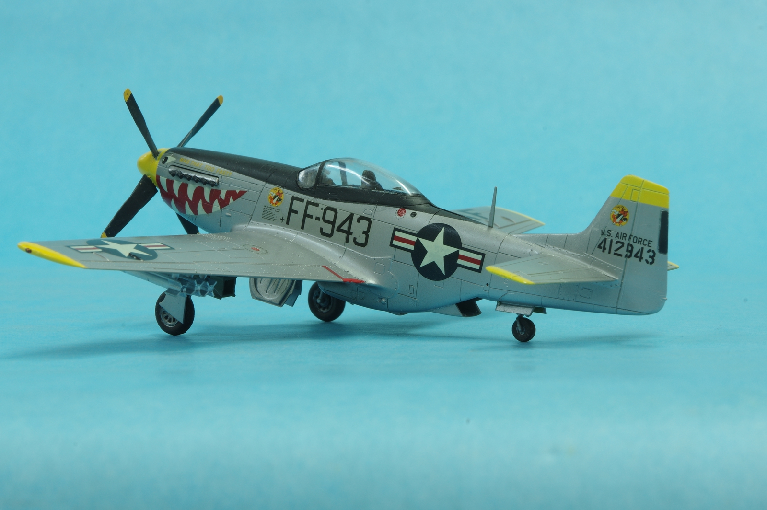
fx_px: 2384
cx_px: 384
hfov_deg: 18.3
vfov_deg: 12.2
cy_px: 255
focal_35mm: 112
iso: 100
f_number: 22
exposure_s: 2.5
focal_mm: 75
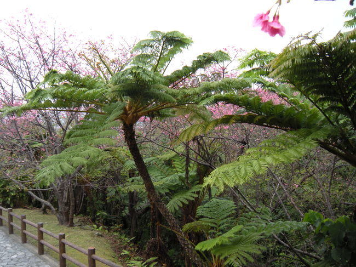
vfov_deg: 40.7
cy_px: 134
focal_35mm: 35
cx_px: 178
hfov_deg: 52.6
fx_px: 360
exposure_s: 1/110
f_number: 3.8
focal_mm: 5.9
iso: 64
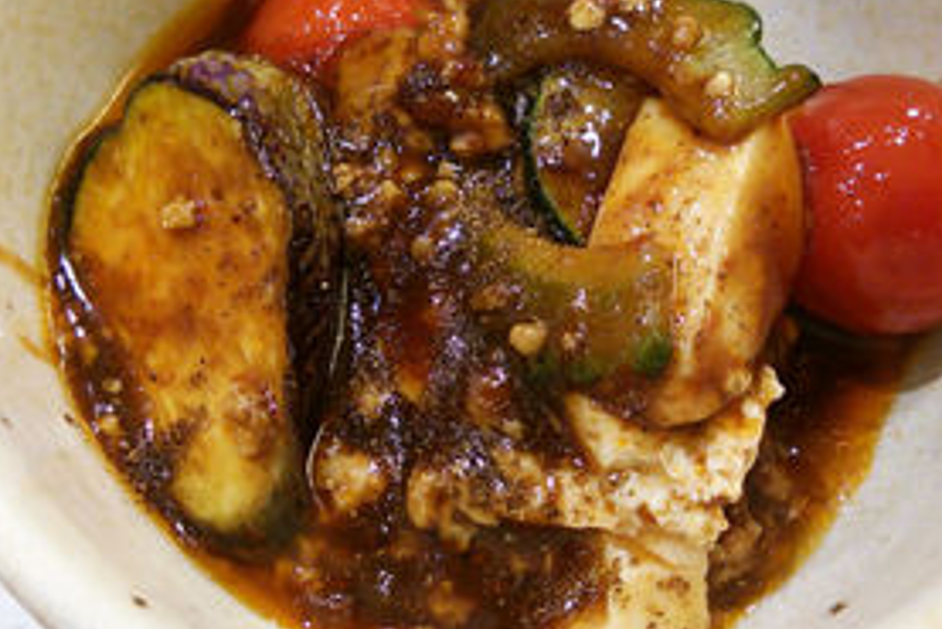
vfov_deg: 29.9
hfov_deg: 43.5
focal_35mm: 45
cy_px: 275
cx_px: 510
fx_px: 1178
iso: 125
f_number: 1.94
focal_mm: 4.06
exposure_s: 1/44
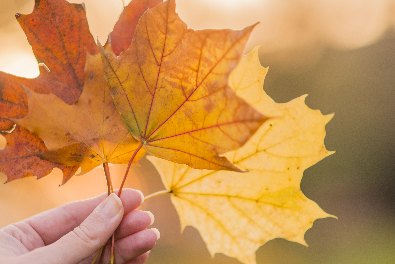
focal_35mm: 115
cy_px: 132
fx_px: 1262
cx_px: 192
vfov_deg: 11.9
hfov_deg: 17.8
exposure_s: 1/640
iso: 200
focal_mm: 85
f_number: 1.8
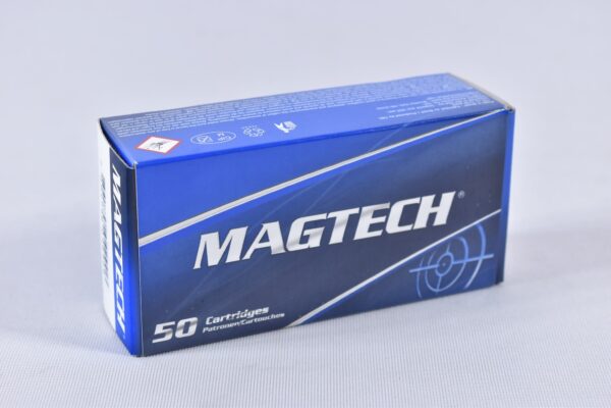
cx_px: 306
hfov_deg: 24.6
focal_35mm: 82
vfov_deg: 16.6
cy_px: 204
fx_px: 1400
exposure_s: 1/50
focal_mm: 55
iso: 640
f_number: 5.6
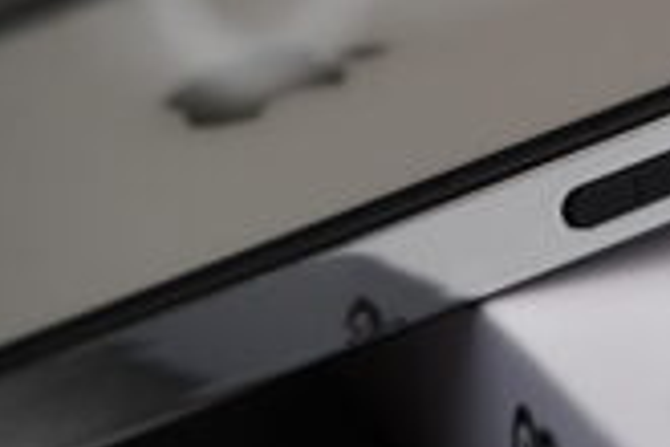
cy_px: -22
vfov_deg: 6.3
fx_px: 4057
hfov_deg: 9.3
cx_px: 796
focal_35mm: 218
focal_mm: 90
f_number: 4
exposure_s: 1/160
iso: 640
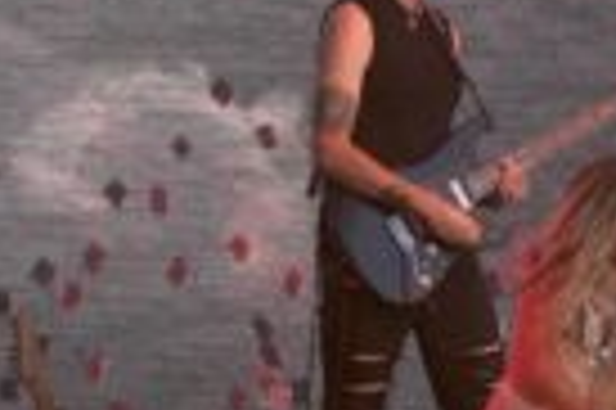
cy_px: -68
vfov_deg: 0.5
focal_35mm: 2521
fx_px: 43085
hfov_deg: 0.8
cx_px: -54
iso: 800
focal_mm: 300
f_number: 6.3
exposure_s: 1/500
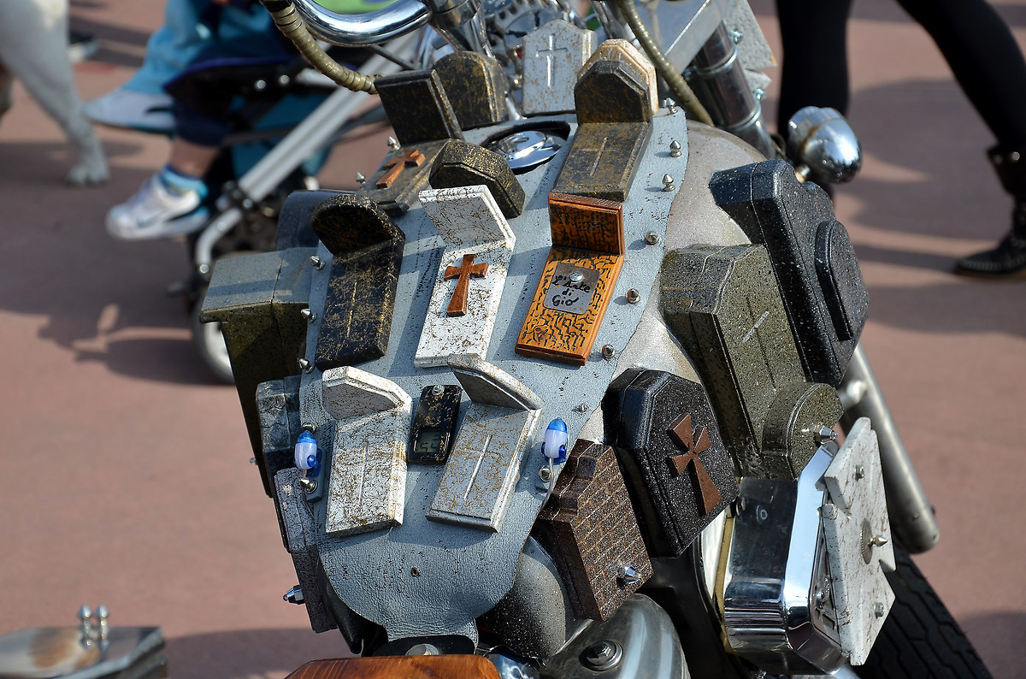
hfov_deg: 20.7
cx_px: 513
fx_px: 2815
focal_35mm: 99
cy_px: 340
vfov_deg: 13.8
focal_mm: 66
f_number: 6.3
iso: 100
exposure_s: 1/500
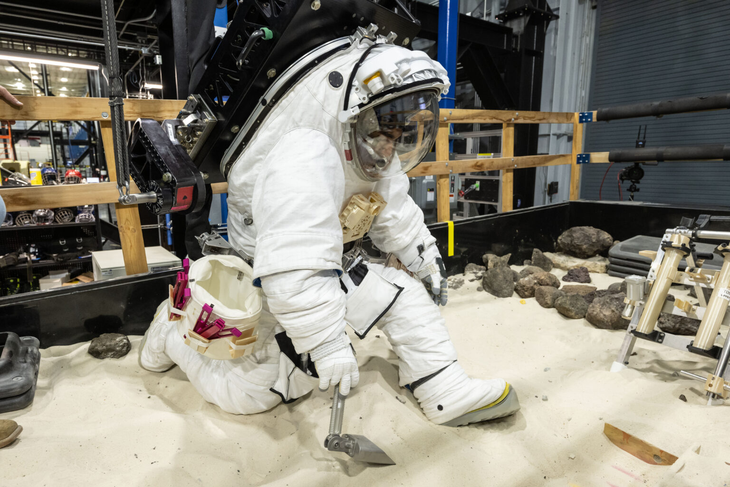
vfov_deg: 59.5
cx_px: 365
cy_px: 244
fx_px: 426
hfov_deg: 81.2
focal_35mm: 21
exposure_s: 1/160
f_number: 5
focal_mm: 21
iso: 3200
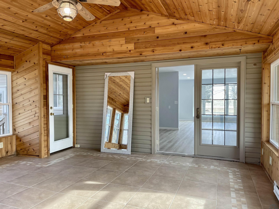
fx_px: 201
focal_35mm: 25
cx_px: 140
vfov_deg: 54.9
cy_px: 104
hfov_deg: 69.4
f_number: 1.6
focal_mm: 5.1
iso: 32
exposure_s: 1/63
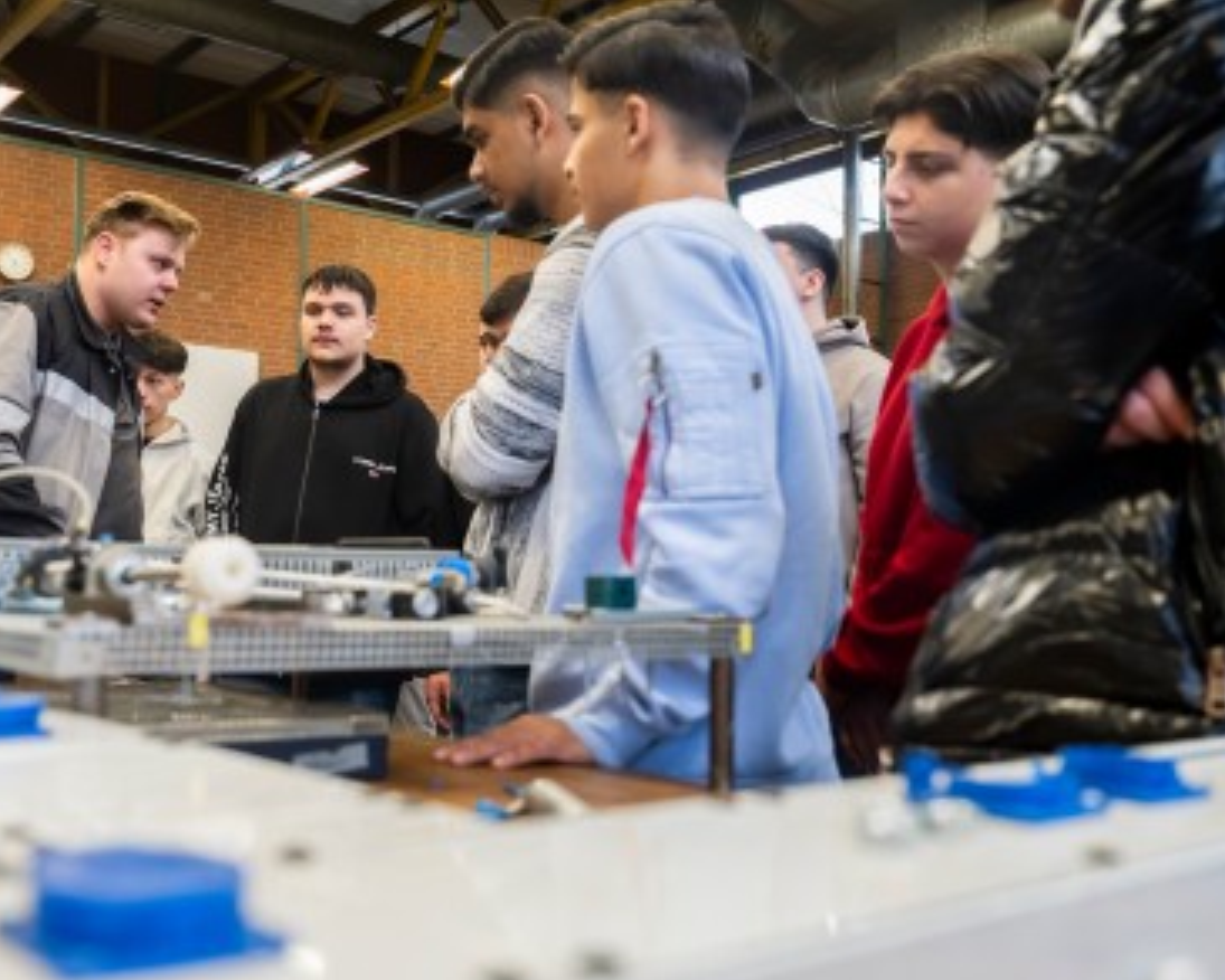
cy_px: 500
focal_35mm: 38
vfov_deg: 39.6
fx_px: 1362
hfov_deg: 48.1
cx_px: 480
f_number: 4
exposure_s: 1/125
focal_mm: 32.5
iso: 1250
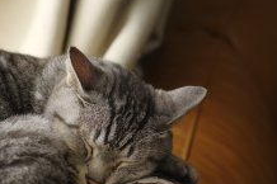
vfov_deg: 6.3
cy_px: 70
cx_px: 164
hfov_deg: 9.5
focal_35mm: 216
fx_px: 1661
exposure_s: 1/160
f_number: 2.5
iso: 200
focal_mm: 77
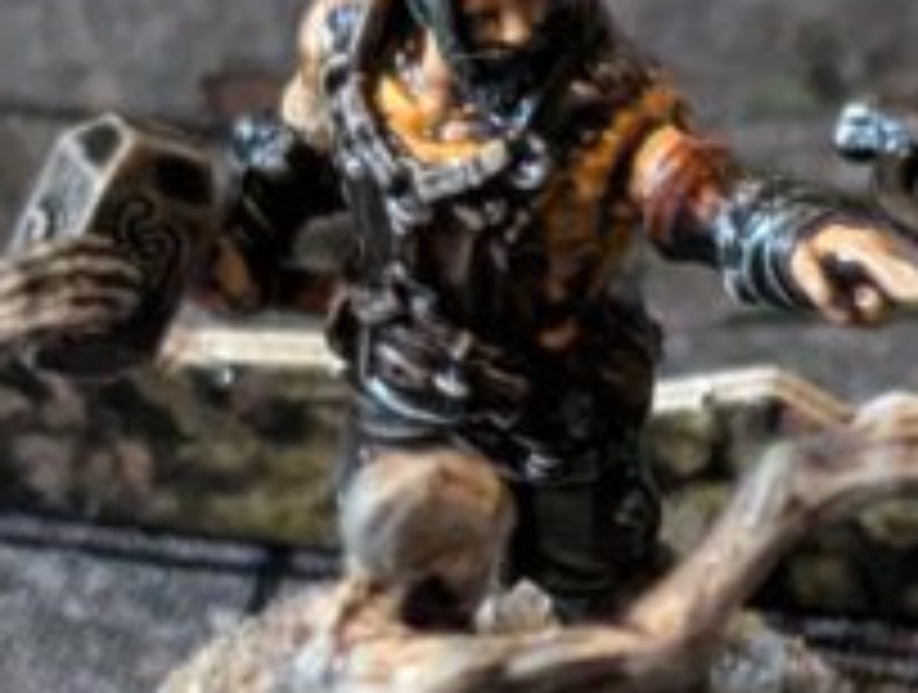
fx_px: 6406
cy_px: 821
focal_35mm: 241
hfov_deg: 8.2
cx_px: 747
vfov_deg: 6.2
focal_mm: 6.81
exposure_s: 1/25
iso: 815
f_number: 1.85
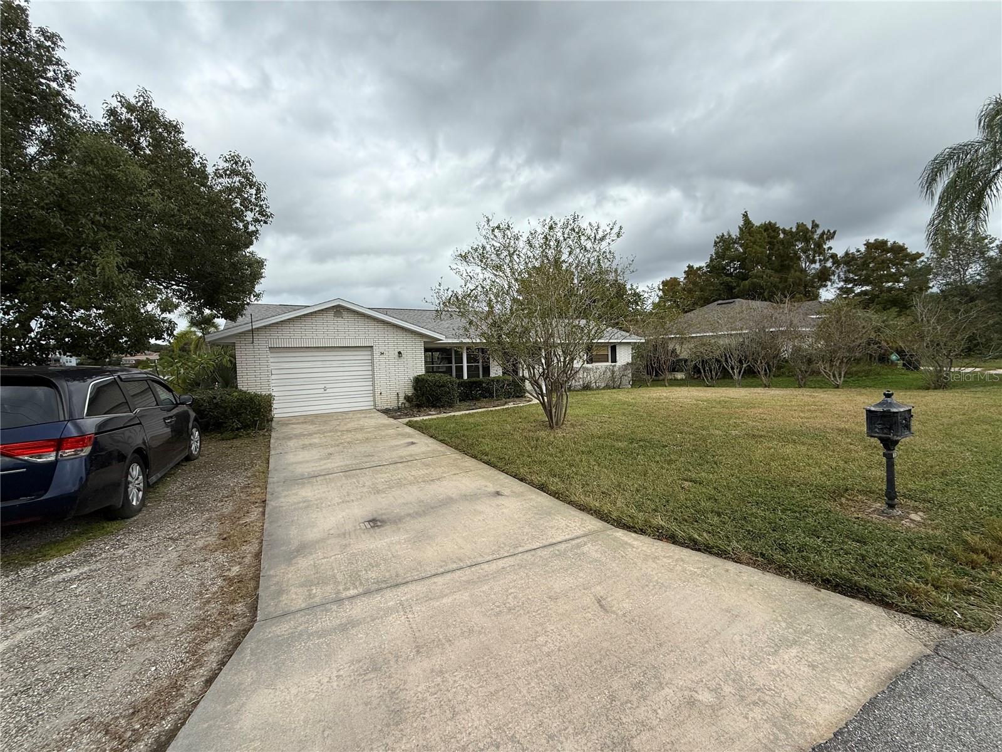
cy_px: 376
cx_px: 501
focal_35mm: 14
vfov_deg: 85.7
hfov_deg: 102.1
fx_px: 405
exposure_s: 1/955
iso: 50
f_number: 2.2
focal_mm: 2.22
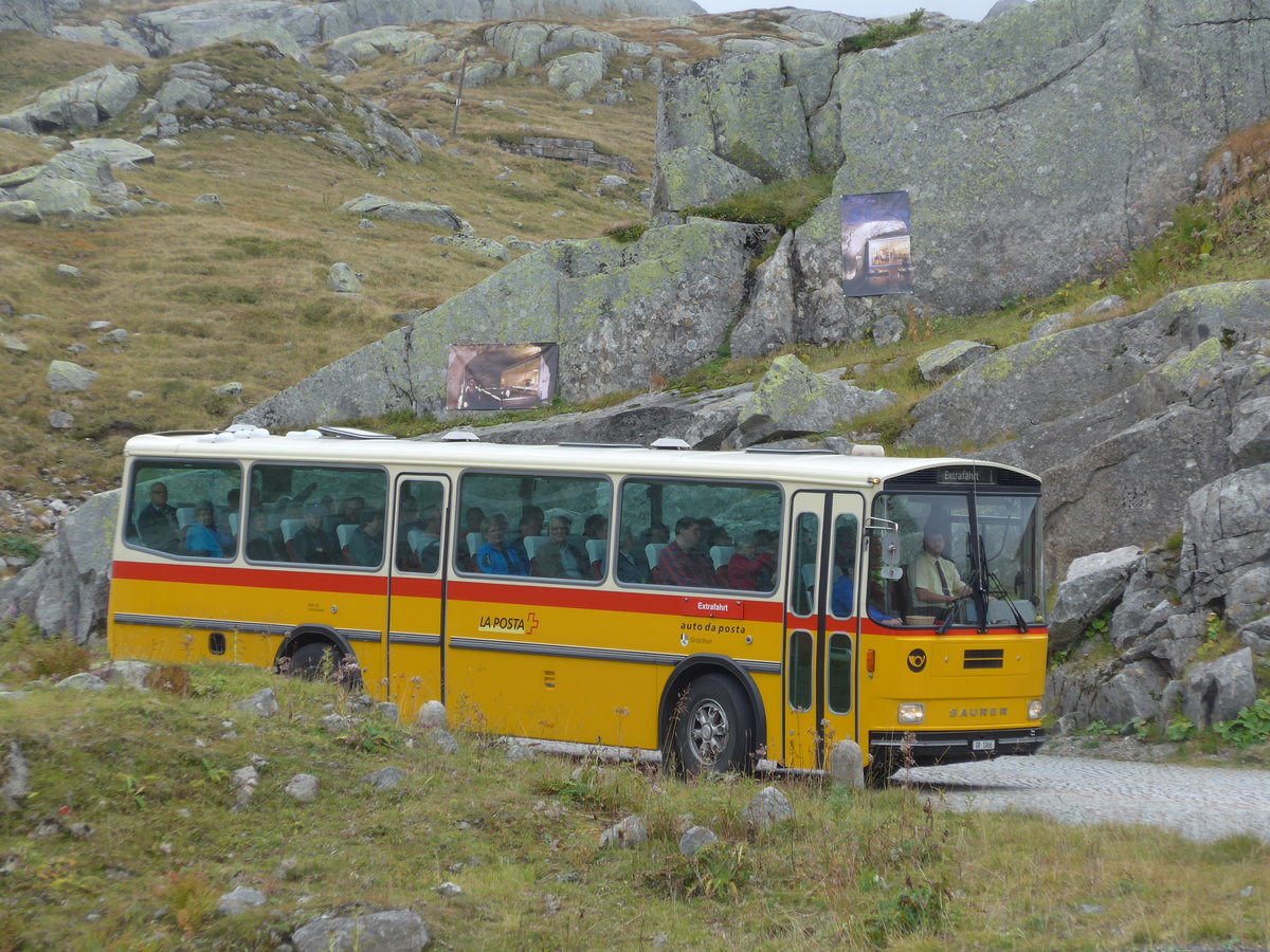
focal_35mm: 132
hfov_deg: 14.9
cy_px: 476
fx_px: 4843
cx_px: 635
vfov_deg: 11.2
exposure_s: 1/125
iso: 80
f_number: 5.3
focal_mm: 25.7
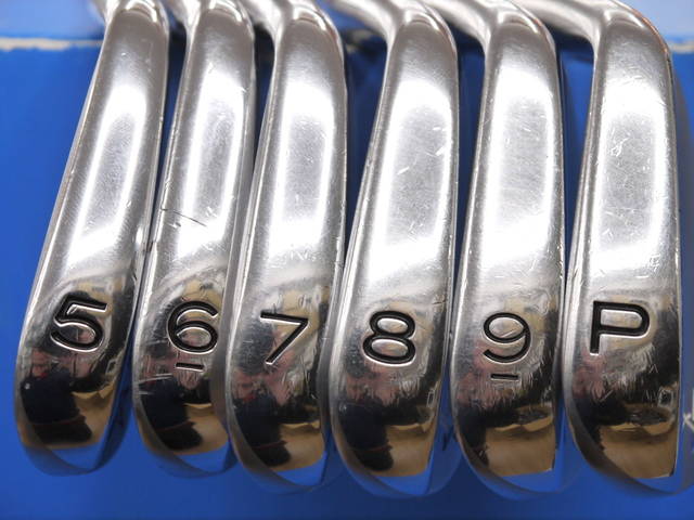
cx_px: 347
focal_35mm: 84
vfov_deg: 17.6
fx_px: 1684
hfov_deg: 23.3
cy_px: 260
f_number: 5.6
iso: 400
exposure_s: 1/80
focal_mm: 42
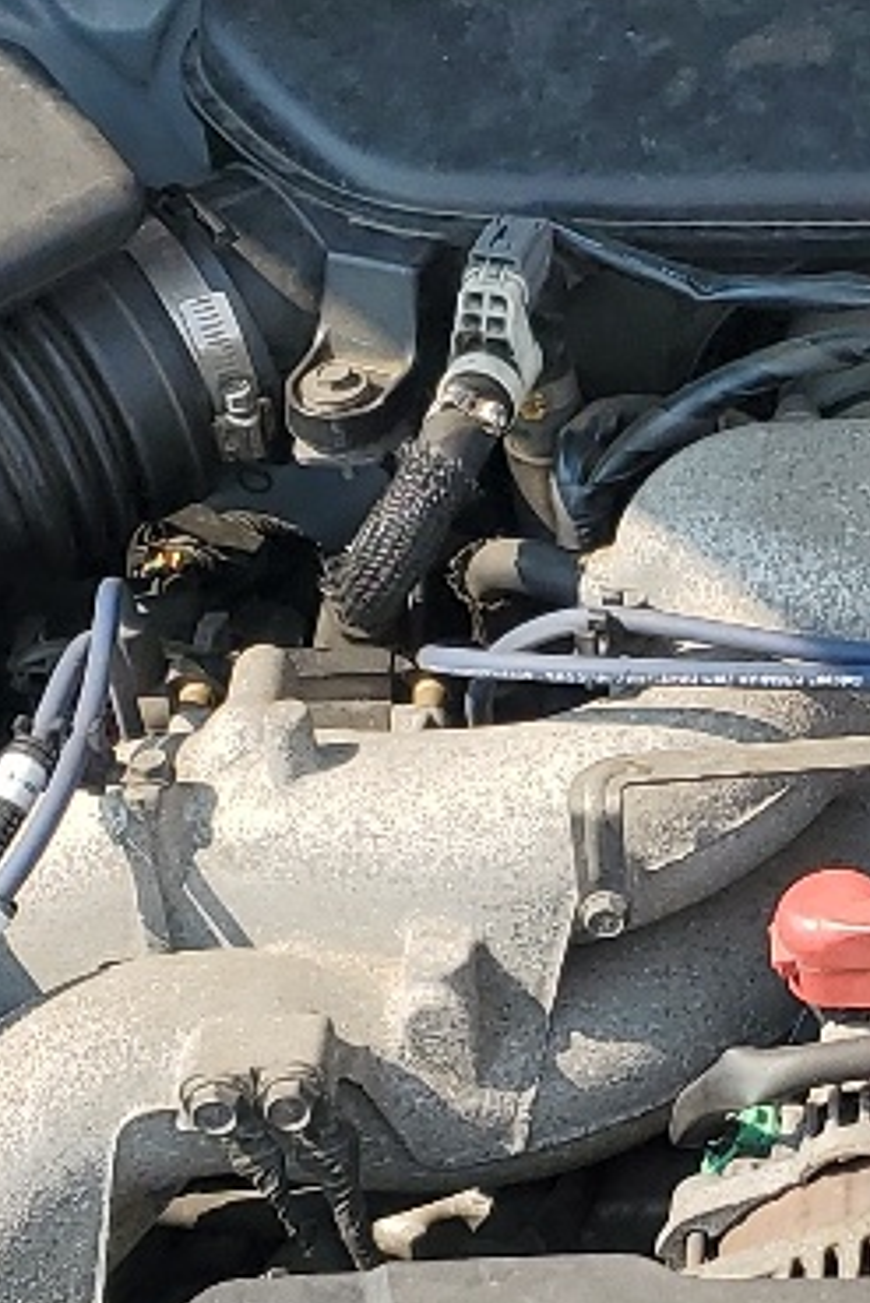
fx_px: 4237
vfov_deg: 17.4
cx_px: 930
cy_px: 975
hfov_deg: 11.6
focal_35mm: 117
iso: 50
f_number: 1.5
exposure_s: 1/1667
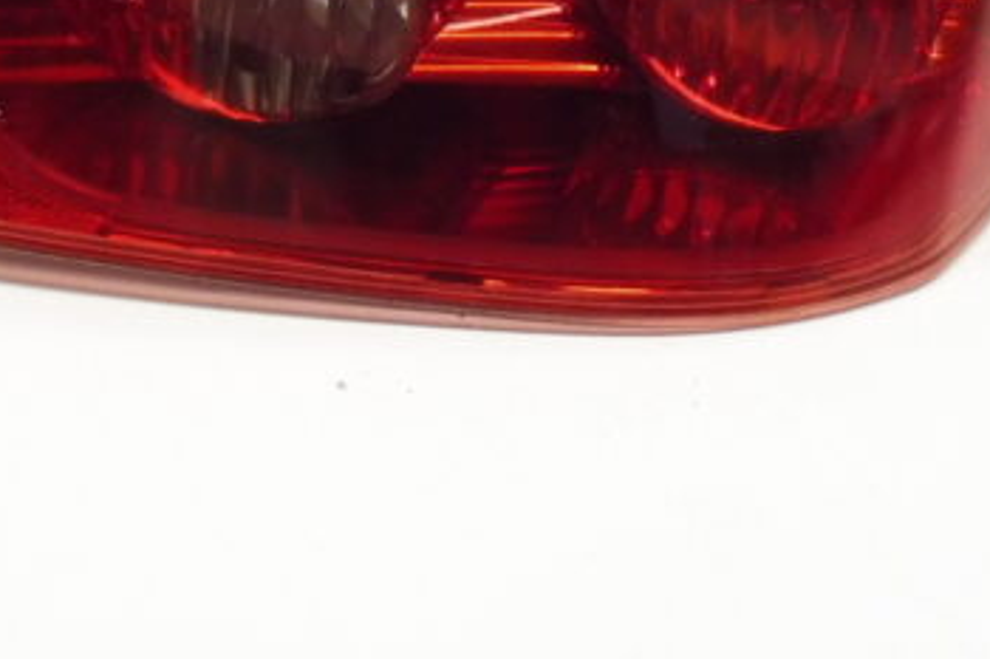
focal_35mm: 73
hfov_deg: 27.7
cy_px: -37
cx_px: 393
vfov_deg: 18.1
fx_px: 2006
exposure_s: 1/60
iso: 200
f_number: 3.5
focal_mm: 4.3
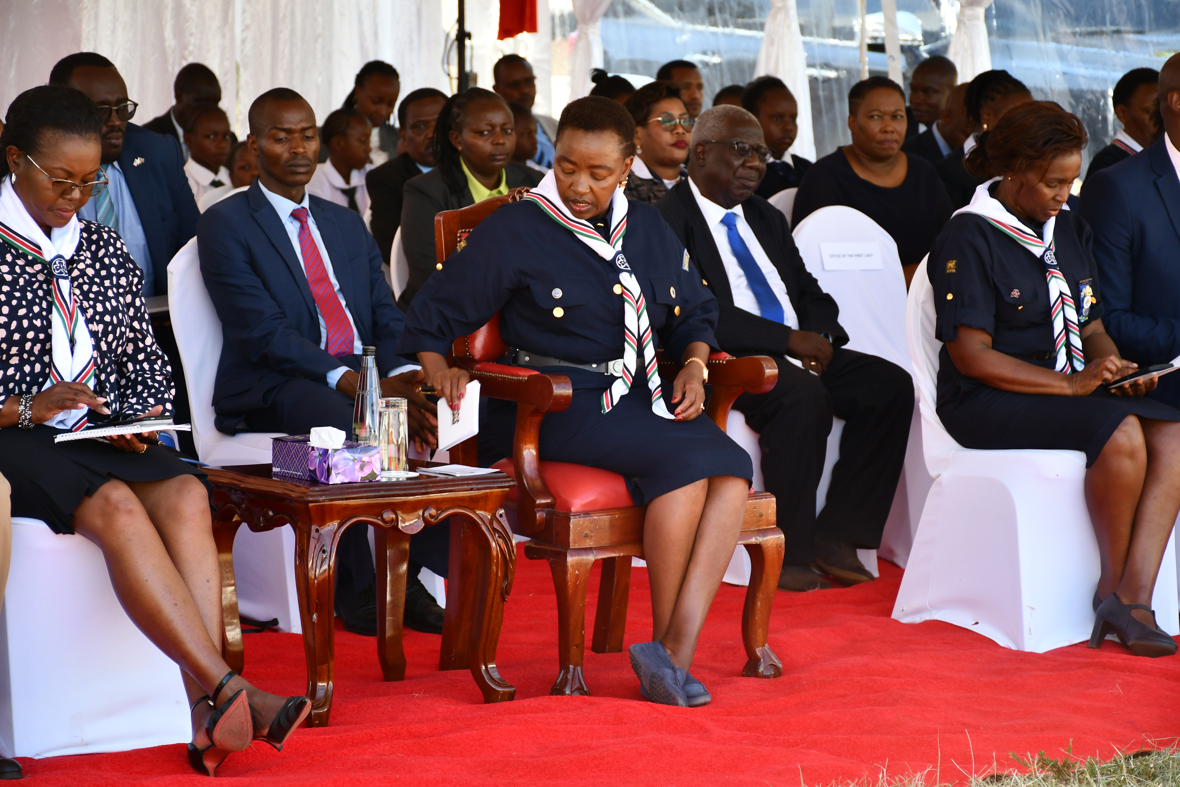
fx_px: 4162
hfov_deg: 16.1
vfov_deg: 10.8
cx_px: 590
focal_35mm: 127
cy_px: 394
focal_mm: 85
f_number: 5.3
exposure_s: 1/250
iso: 450
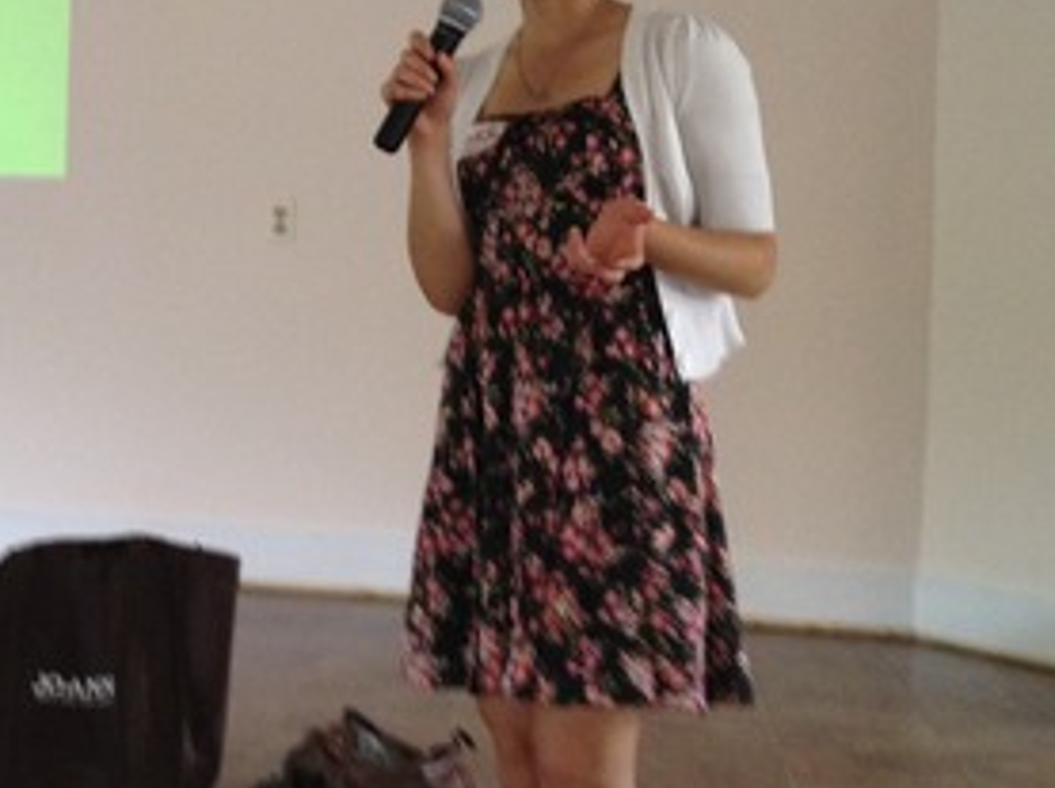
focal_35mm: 81
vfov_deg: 18.1
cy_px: 225
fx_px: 2465
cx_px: 114
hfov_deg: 23.5
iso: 160
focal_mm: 4.28
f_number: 2.4
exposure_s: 1/20
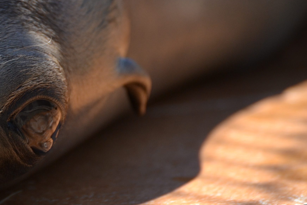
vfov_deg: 4.4
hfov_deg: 6.6
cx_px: -68
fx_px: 2643
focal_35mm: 310
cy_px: 49
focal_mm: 78
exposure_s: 1/500
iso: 220
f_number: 5.6
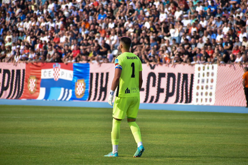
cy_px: 82
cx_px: 124
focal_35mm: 330
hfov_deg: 6.2
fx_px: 2273
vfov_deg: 4.2
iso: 250
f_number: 5.6
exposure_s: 1/500
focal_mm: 220
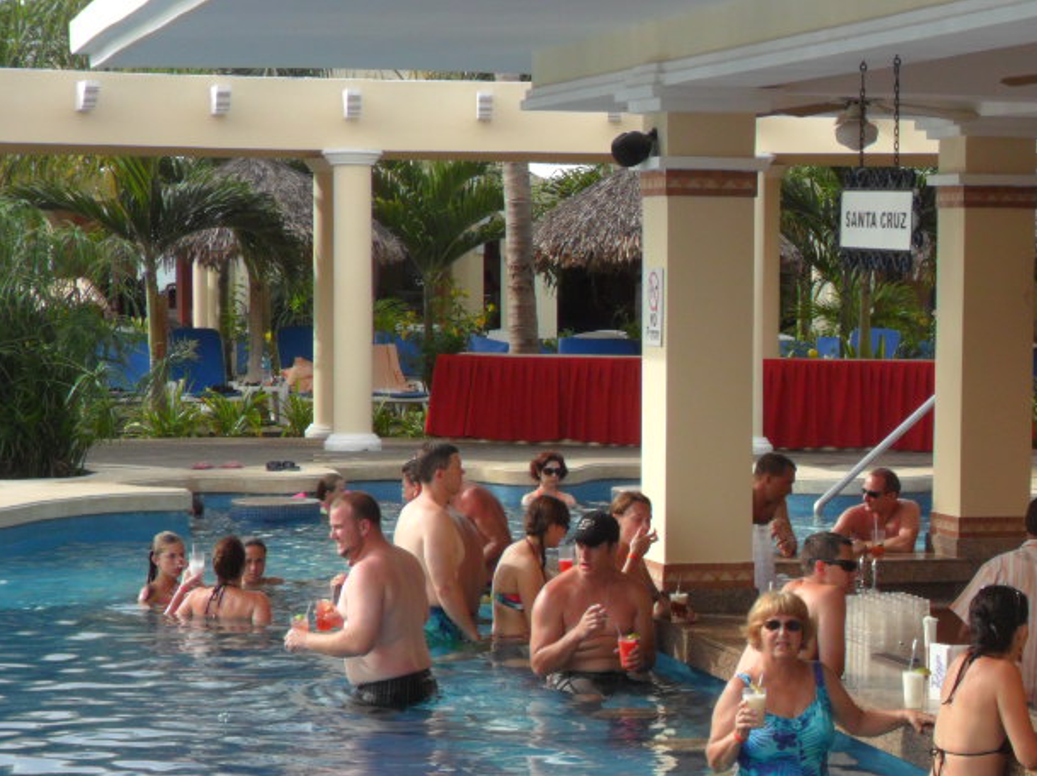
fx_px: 3174
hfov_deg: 18.4
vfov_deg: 13.9
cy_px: 585
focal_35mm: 106
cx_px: 776
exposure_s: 1/180
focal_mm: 11.2
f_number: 5.6
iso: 80
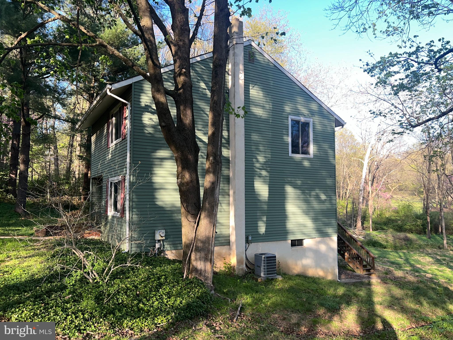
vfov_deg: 53.1
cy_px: 170
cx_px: 226
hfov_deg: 67.3
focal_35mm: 26
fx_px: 340
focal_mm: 5.7
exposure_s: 1/723
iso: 40
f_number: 1.5
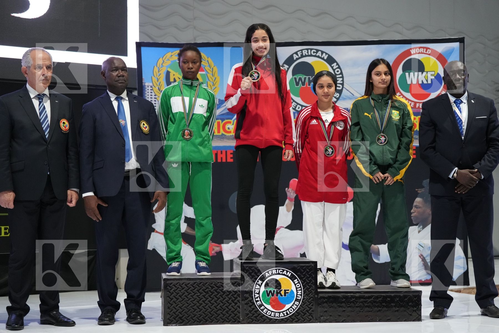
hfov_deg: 28.8
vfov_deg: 19.5
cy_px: 166
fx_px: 970
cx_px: 250
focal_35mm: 70
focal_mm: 70
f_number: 2.8
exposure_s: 1/250
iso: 4000
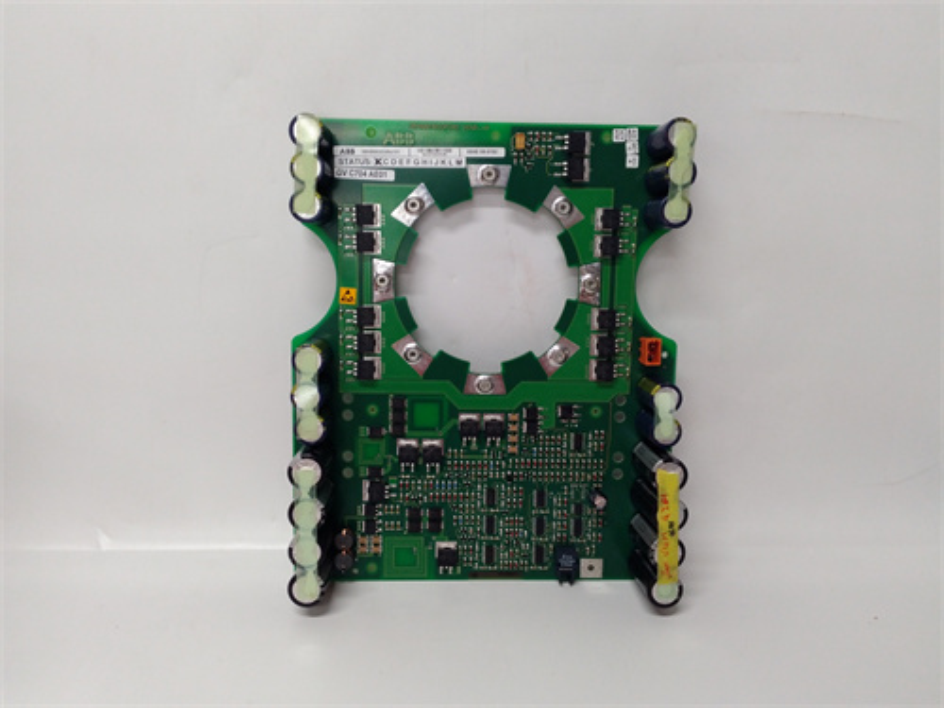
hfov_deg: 65.3
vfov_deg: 51.4
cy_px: 354
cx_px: 472
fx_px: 736
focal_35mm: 27
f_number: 2
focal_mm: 3.79
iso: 188
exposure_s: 1/33
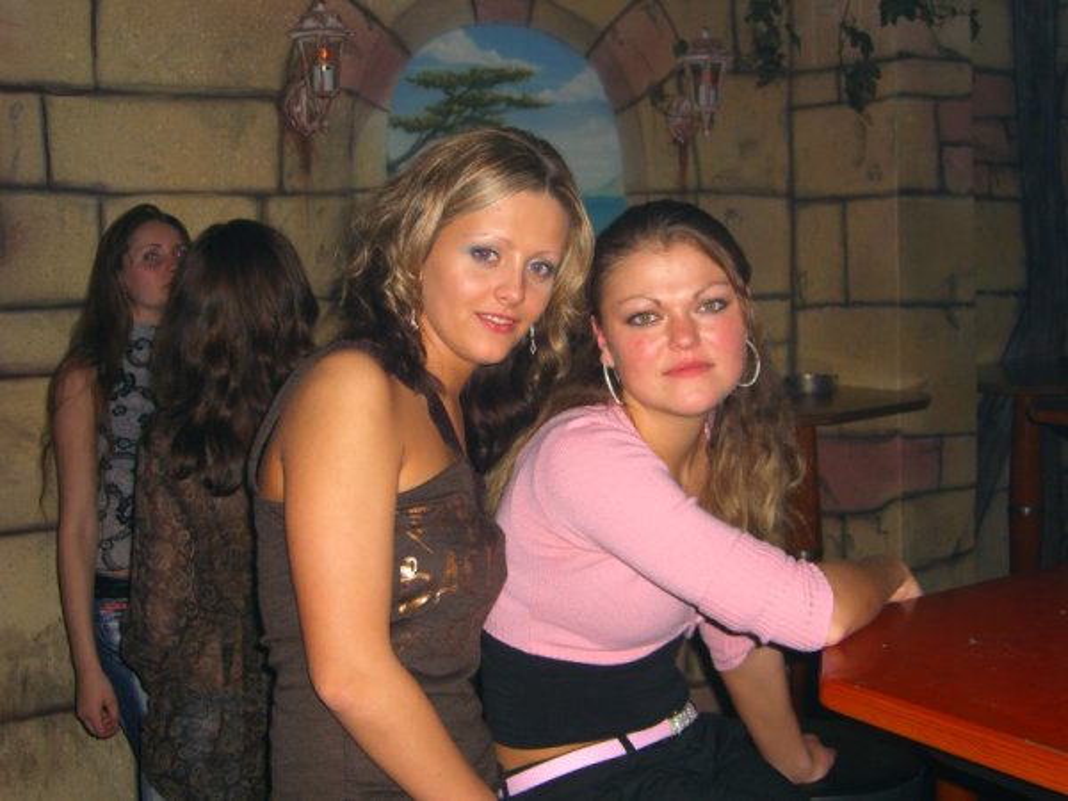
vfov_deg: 31.5
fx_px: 1419
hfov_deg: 41.2
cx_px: 534
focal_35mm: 46
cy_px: 400
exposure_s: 1/60
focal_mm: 9.5
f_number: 3.1
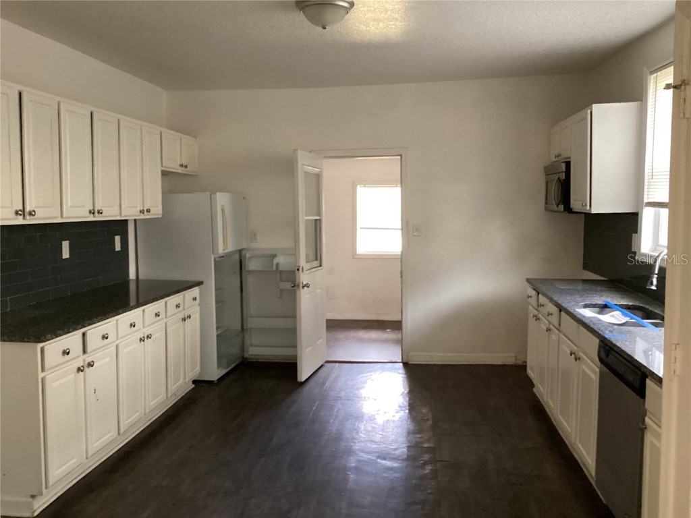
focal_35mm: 31
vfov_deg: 45.4
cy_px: 259
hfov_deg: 58.4
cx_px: 346
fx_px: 619
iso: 400
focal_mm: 3.3
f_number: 2.4
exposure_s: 1/40
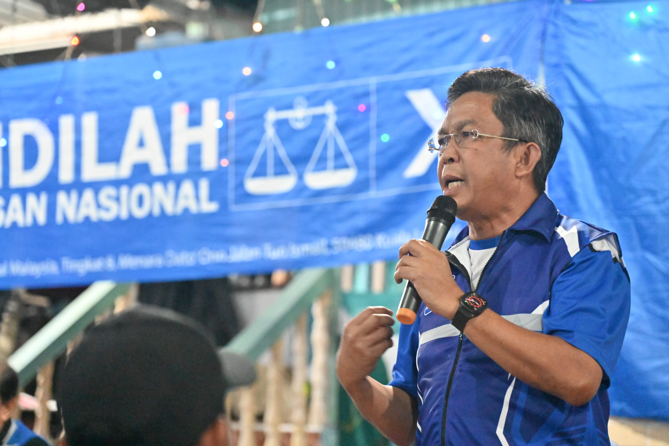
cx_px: 334
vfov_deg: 12.5
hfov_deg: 18.6
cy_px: 223
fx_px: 2044
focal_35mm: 110
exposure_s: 1/100
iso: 12800
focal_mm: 110
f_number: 4
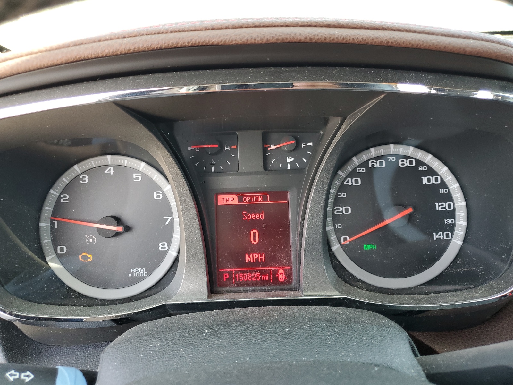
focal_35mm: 26
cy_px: 192
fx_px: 385
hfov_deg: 67.3
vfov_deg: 53.1
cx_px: 256
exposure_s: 1/120
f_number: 1.5
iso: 72
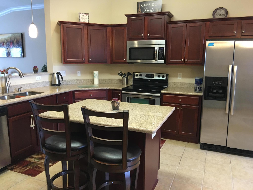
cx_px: 126
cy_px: 95
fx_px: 212
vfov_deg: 48.2
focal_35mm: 29
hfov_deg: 61.7
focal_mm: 4.15
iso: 64
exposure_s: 1/15
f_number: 2.2
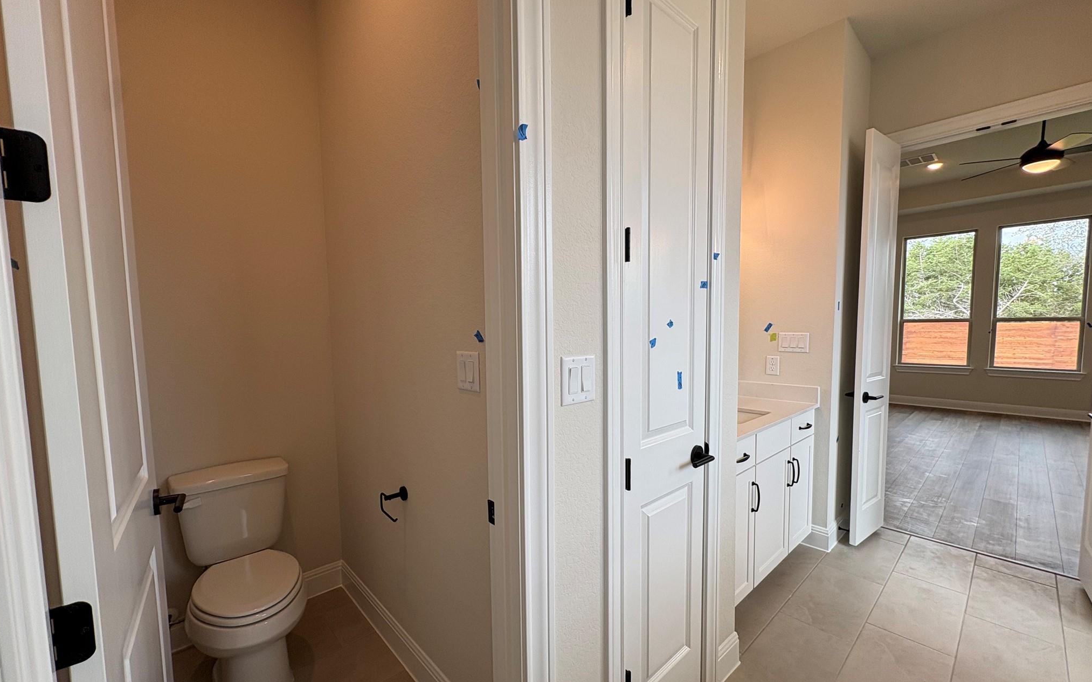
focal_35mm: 15
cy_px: 359
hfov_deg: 101.5
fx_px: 446
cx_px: 546
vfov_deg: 74.7
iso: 40
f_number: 2.2
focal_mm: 2.22
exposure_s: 1/122
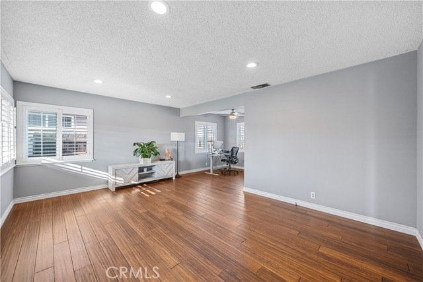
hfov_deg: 104.2
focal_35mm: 14
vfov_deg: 81.2
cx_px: 212
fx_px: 165
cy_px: 141
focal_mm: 14
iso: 1000
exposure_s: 1/15
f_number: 3.2
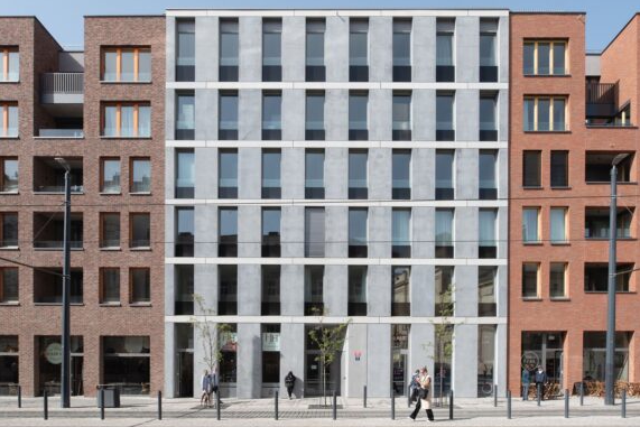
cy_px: 212
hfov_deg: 81.2
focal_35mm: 21
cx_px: 317
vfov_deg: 59.5
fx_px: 373
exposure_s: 1/1600
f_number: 10
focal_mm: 20
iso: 800
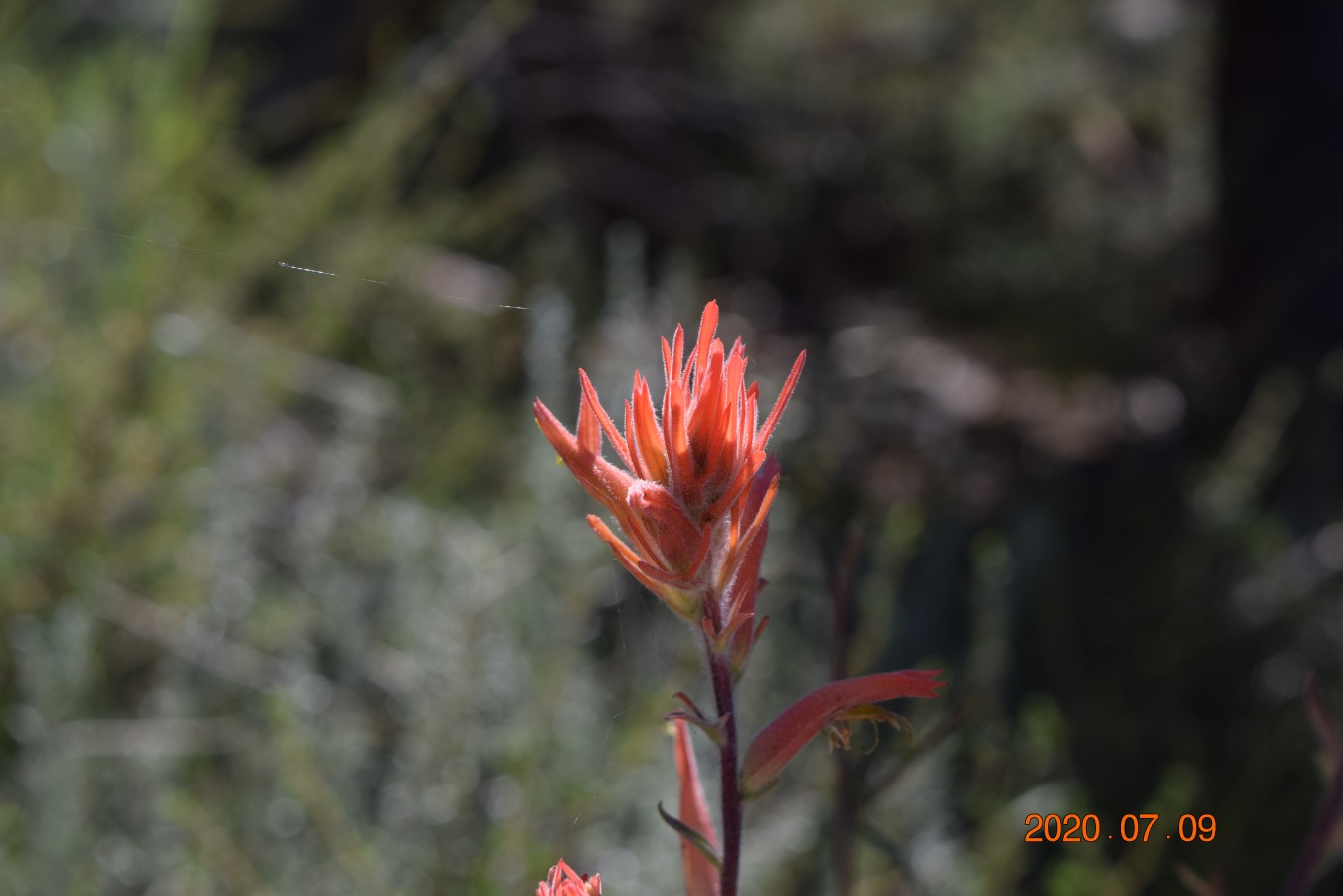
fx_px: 3077
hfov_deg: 24.6
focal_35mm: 82
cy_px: 448
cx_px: 672
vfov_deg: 16.6
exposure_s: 1/320
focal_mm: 55
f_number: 8
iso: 200
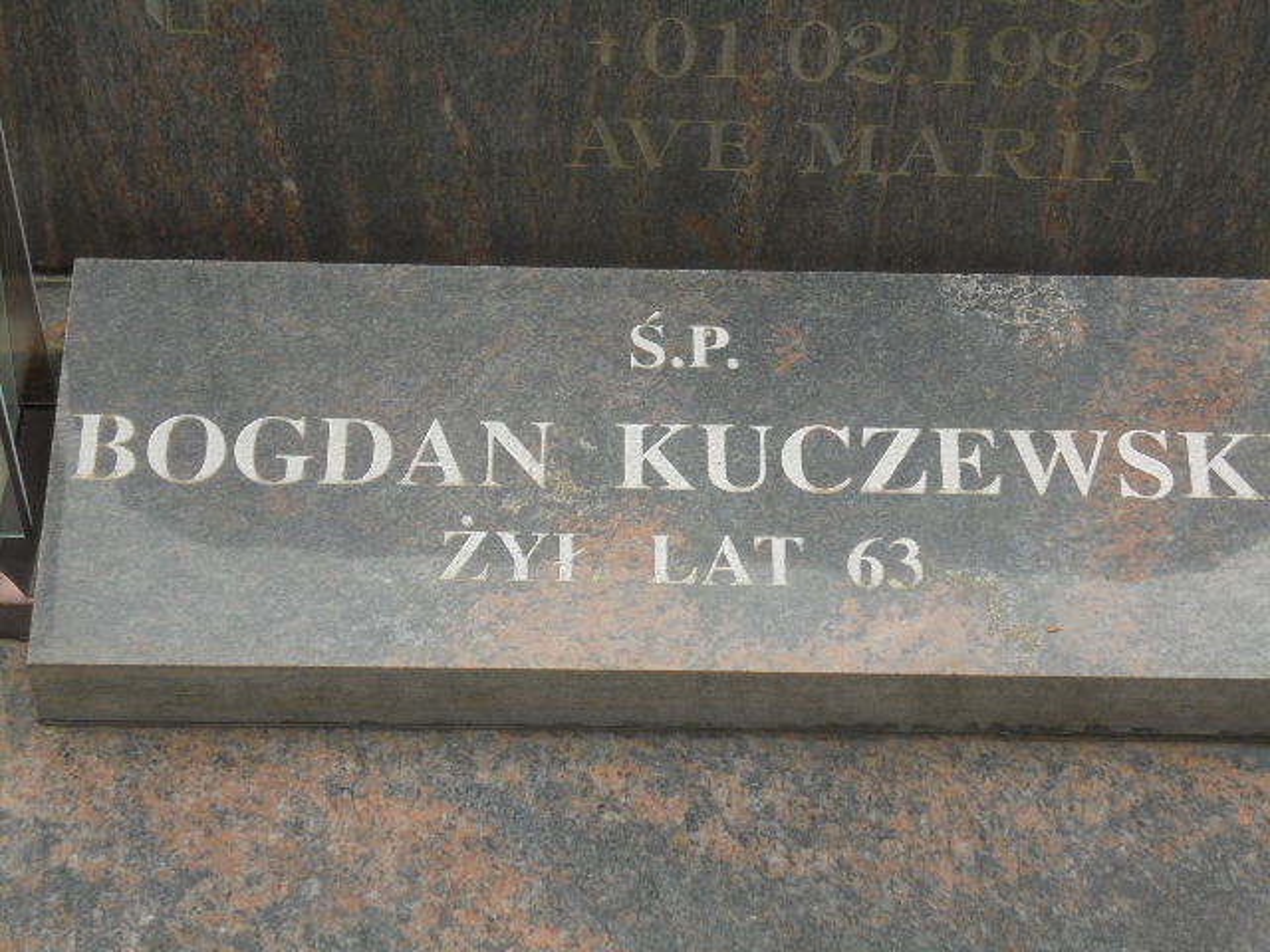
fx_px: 3449
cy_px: 476
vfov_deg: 15.7
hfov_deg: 20.9
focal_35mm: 94
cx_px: 635
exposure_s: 1/200
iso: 100
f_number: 4.7
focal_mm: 16.9
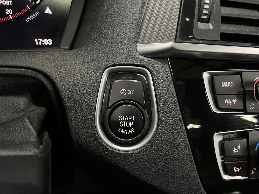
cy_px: 97
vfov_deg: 53.1
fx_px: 195
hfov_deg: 67.3
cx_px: 130
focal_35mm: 26
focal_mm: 5.7
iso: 640
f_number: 1.5
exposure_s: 1/30
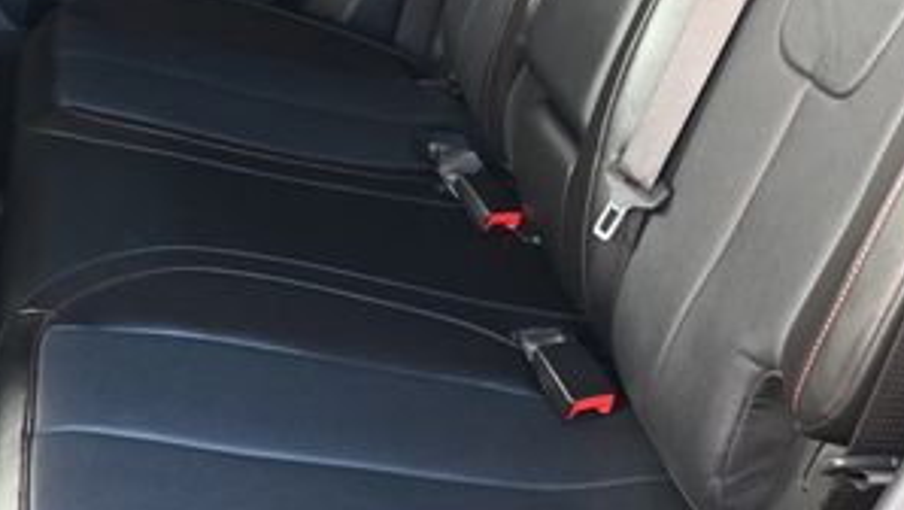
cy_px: 46
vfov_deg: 18.5
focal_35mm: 64
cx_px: 513
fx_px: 1538
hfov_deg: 32.7
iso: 1400
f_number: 3.8
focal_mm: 19
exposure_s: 1/125
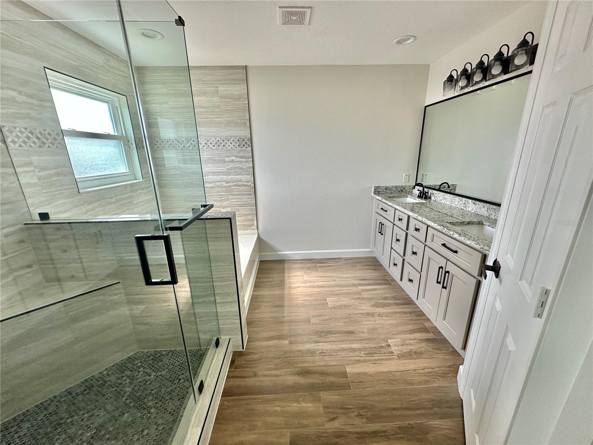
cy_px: 222
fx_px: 240
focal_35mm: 14
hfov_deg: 102.1
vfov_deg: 85.7
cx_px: 296
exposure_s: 1/120
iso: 160
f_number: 2.2
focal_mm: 2.22
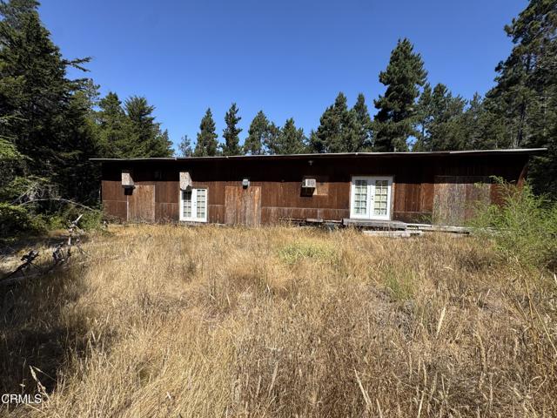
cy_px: 209
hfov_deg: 102.1
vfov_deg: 85.7
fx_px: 225
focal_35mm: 14
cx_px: 278
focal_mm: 2.22
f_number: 2.2
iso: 40
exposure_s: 1/1395
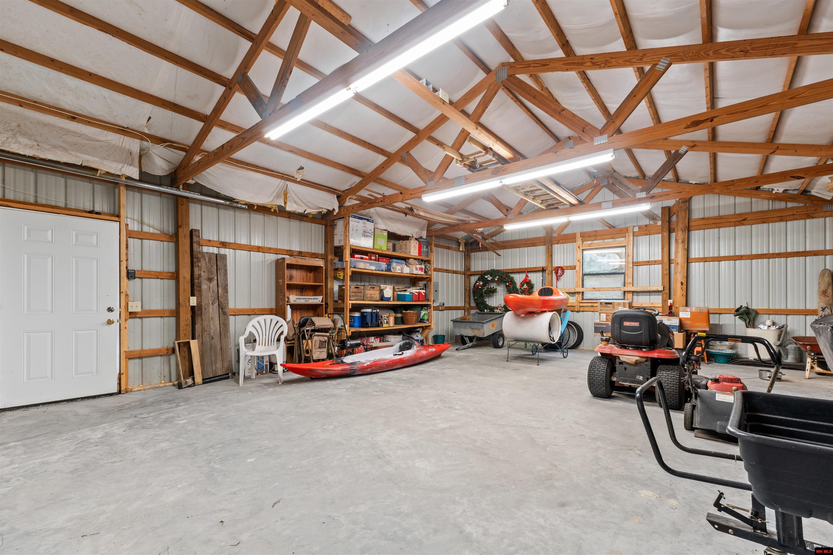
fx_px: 347
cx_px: 416
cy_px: 278
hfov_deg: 100.4
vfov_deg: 77.3
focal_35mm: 15
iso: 200
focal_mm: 10
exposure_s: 1.3
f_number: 9
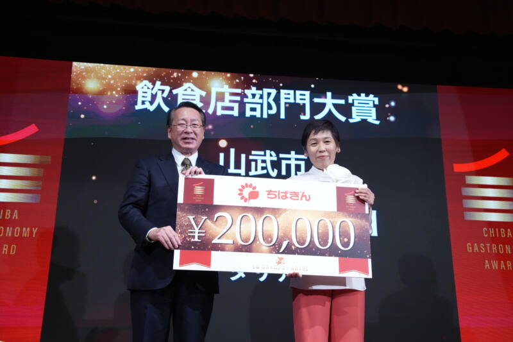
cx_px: 256
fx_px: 641
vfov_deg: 29.9
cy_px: 171
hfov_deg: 43.6
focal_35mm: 45
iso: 5000
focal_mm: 45
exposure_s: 1/500
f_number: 4.5
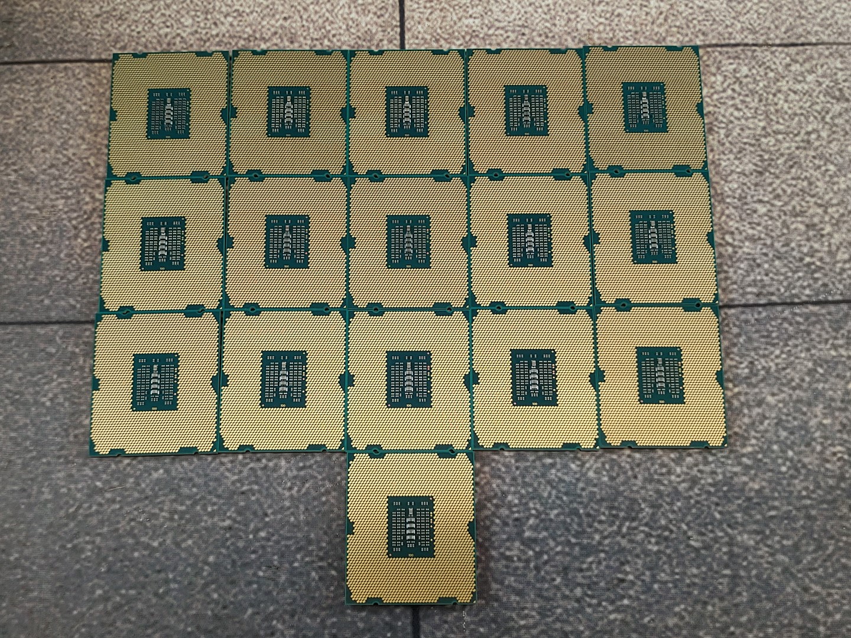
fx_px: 1205
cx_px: 426
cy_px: 319
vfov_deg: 29.7
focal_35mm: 49
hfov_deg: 38.9
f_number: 1.8
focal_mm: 4.36
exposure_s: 1/60
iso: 50
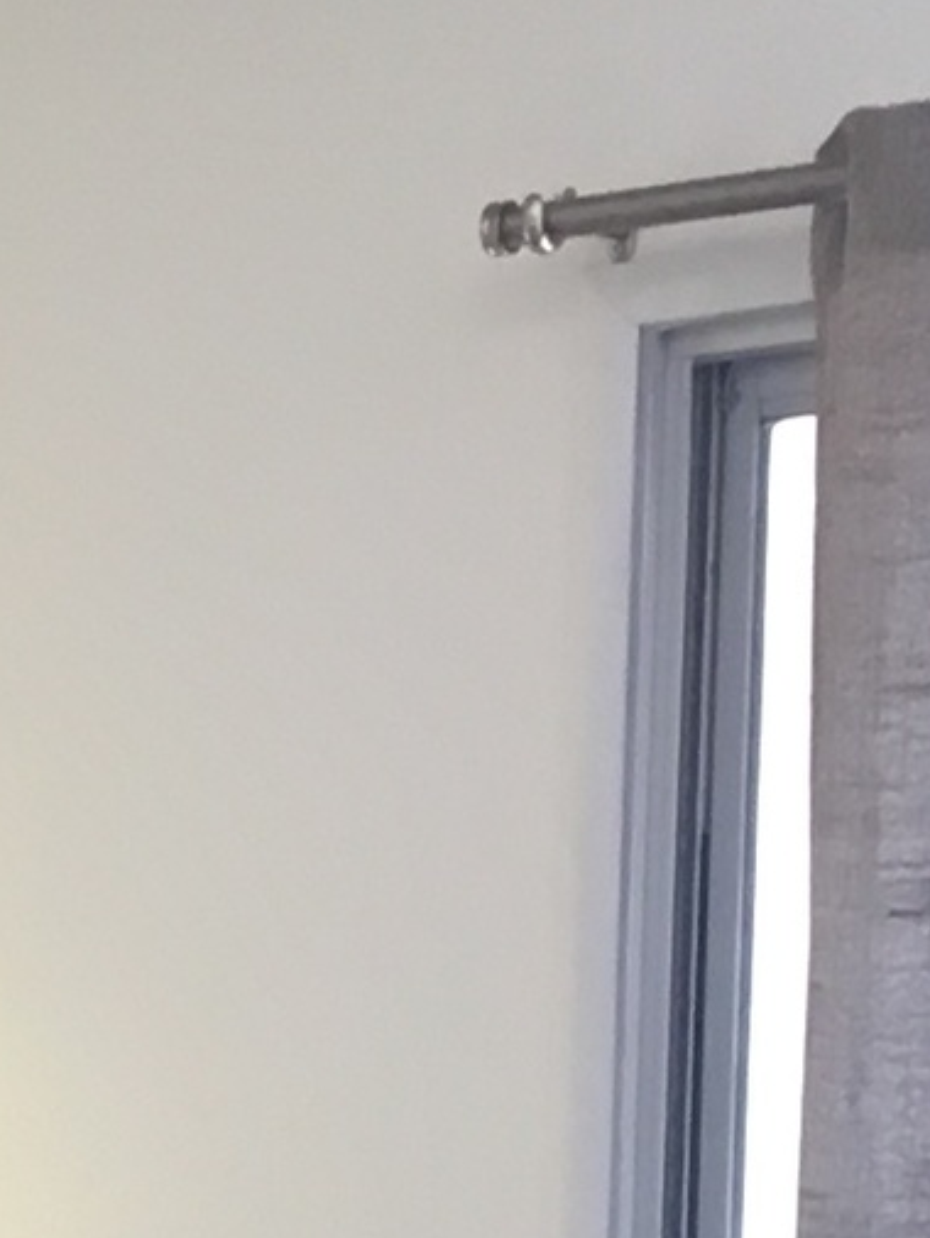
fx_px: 6836
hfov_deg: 6.9
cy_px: 2365
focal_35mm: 191
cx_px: -2000
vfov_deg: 9.7
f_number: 2.2
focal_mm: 4.15
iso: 64
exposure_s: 1/30
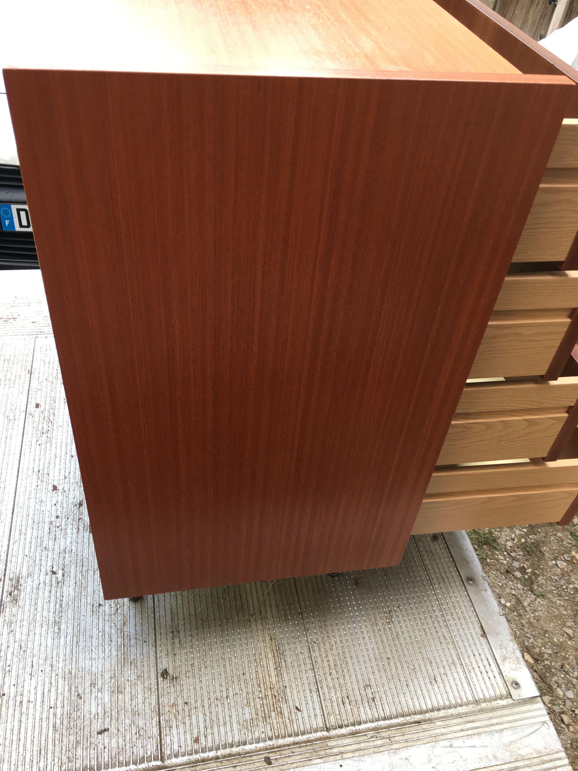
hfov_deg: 48.2
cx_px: 289
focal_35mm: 29
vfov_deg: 61.7
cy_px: 386
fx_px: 646
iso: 32
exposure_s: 1/100
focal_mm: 4.15
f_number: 2.2
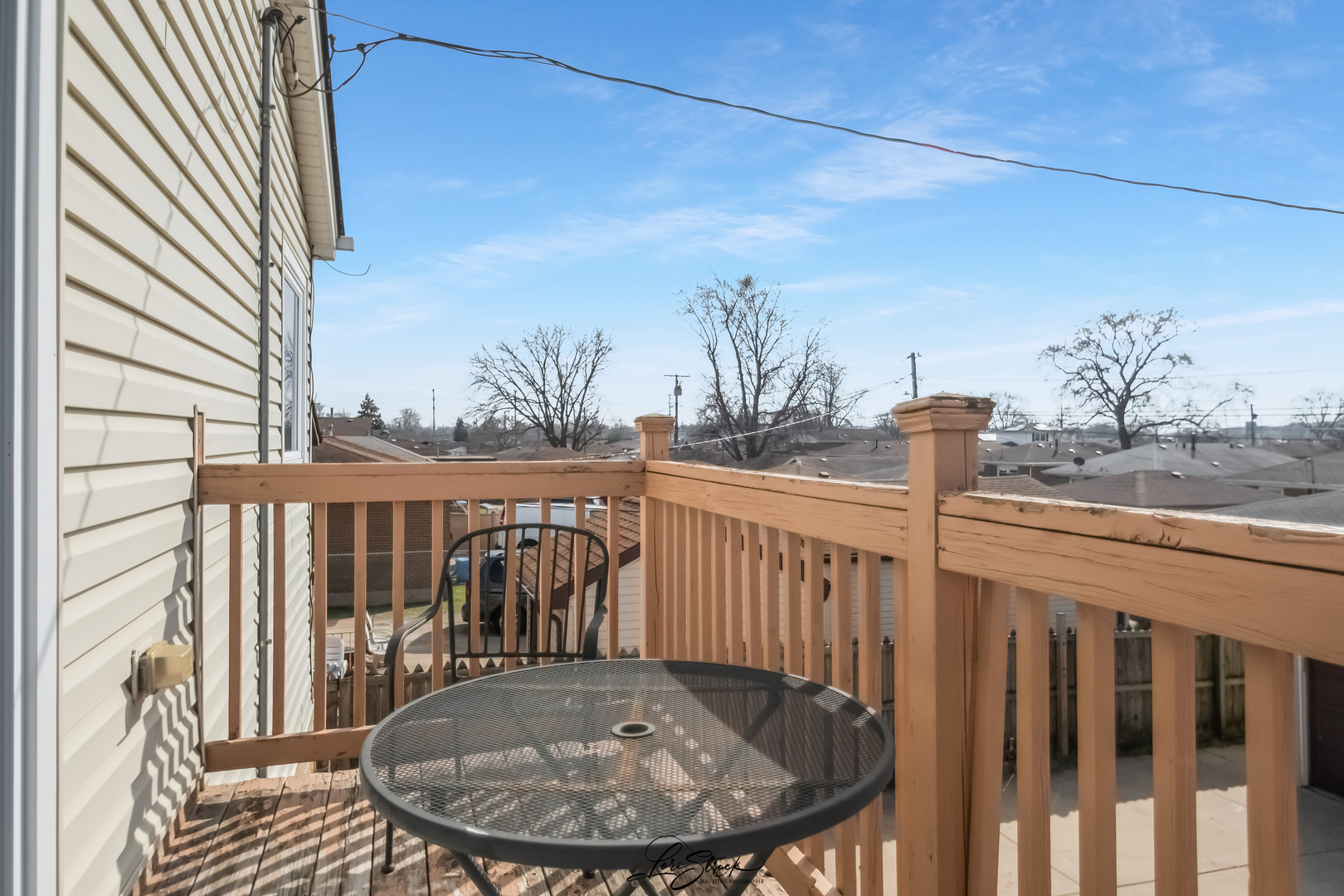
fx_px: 821
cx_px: 672
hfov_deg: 78.6
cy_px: 448
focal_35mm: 22
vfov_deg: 57.2
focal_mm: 15
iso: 400
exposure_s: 1/5000
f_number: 8
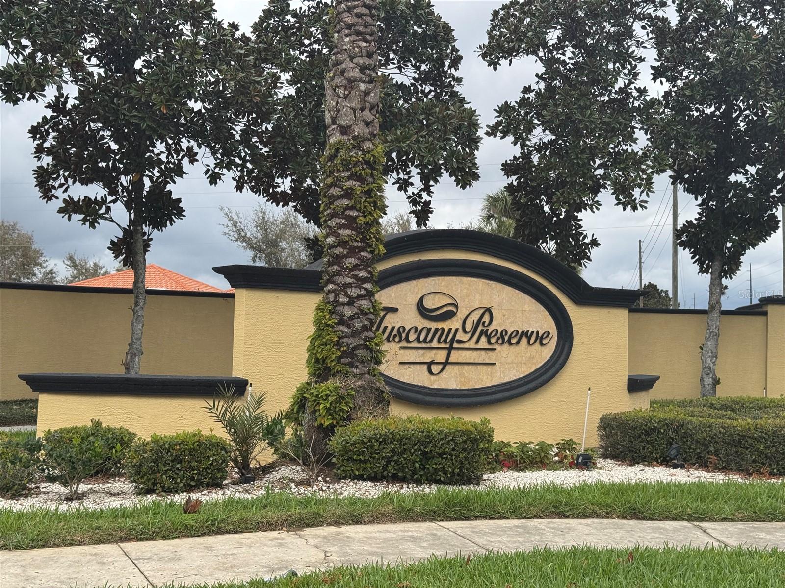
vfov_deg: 30.3
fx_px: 1089
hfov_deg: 39.7
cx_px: 392
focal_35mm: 48
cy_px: 294
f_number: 1.78
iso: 64
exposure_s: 1/2611
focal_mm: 6.76
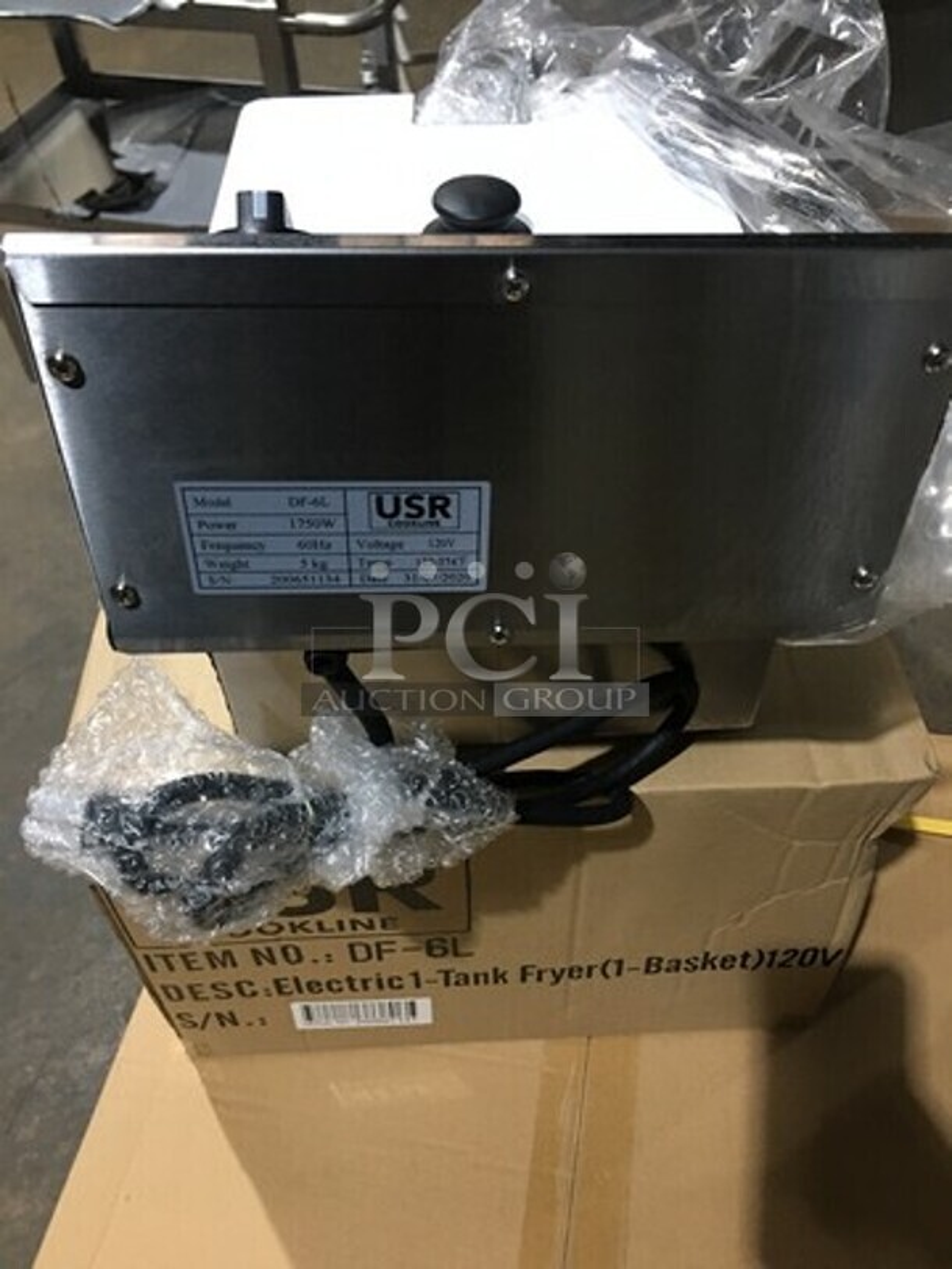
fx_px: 1063
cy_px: 634
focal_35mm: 29
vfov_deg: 61.7
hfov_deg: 48.2
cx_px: 476
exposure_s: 1/10
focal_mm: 4.15
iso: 100
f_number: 2.2
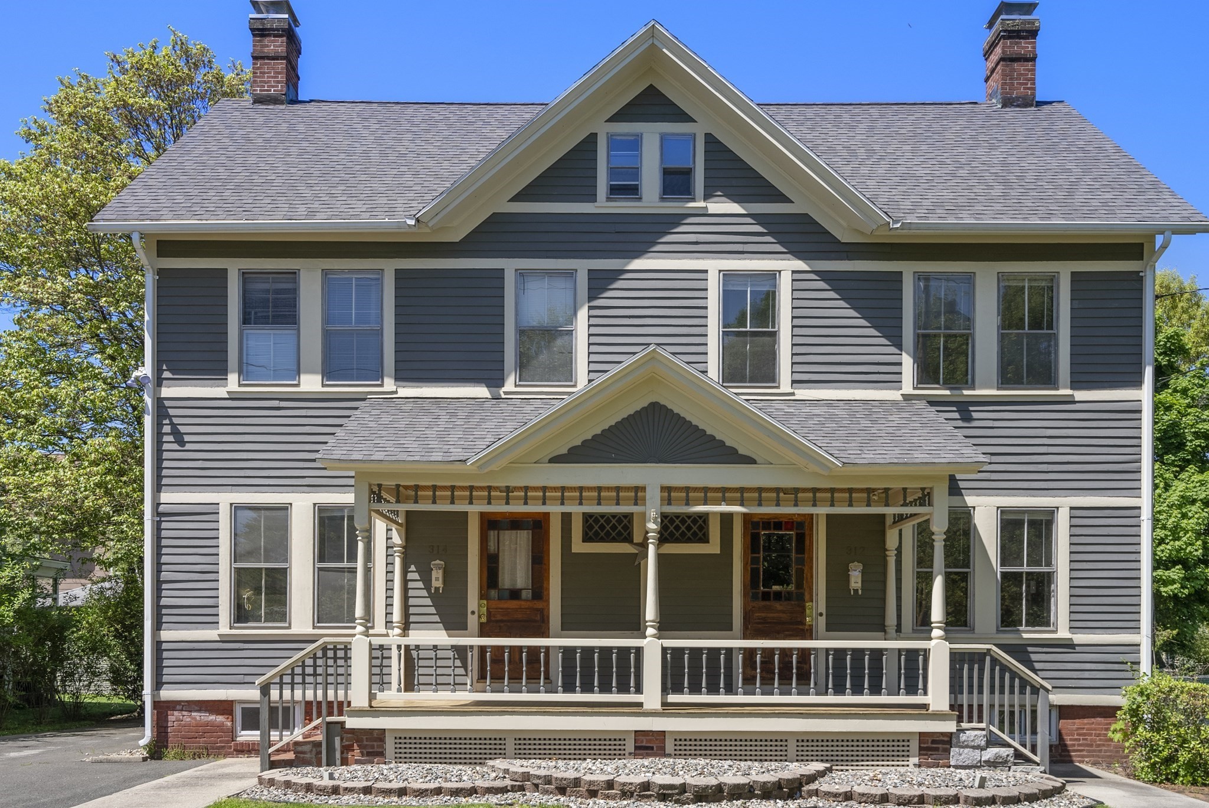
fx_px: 1075
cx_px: 604
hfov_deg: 58.7
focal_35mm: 32
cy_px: 404
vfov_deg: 41.2
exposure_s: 1/800
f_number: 7.1
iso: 320
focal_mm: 32
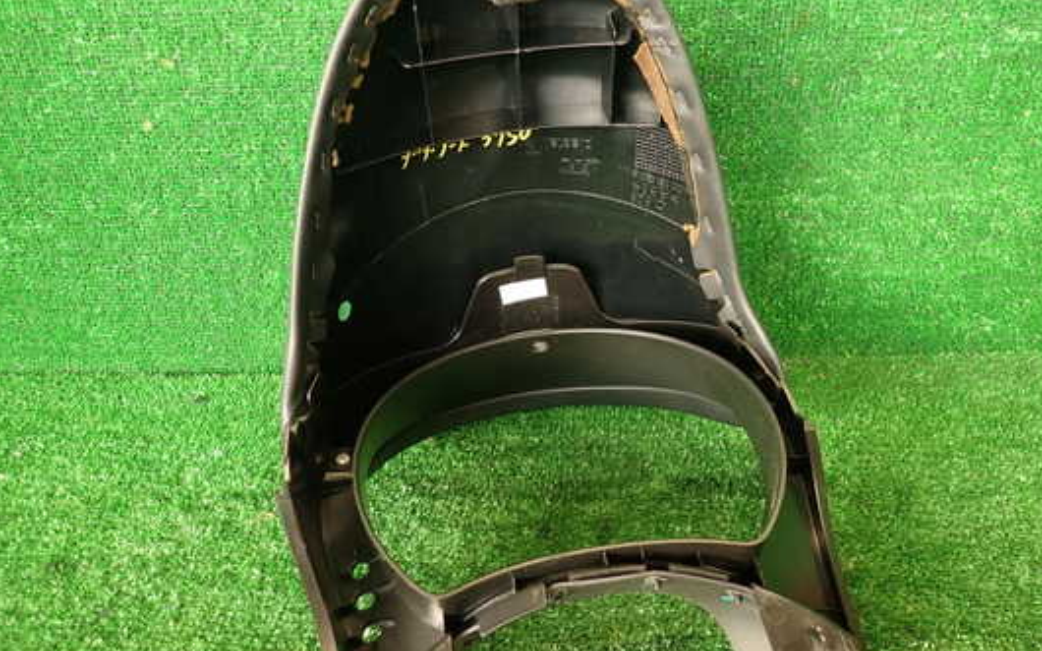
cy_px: 328
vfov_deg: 41.8
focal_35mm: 30
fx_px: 852
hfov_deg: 62.9
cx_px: 550
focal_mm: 4.5
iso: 200
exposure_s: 1/50
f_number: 2
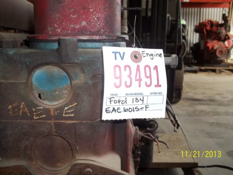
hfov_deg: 56.8
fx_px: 215
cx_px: 116
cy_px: 88
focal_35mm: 32
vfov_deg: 44.2
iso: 64
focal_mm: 5.7
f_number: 2.9
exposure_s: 1/30
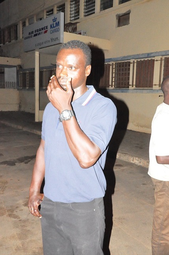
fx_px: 275
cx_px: 84
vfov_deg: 49.6
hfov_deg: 34.1
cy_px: 128
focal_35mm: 39
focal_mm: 26
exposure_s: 1/80
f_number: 13
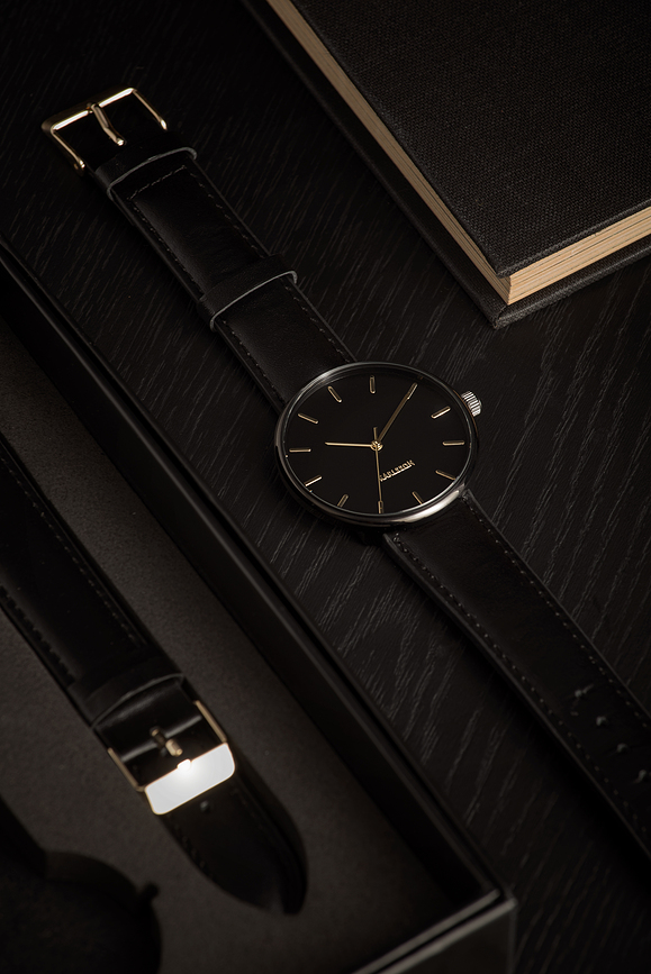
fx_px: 5418
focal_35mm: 200
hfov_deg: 6.9
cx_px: 326
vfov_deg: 10.3
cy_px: 487
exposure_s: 1/125
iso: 50
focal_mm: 200
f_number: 13
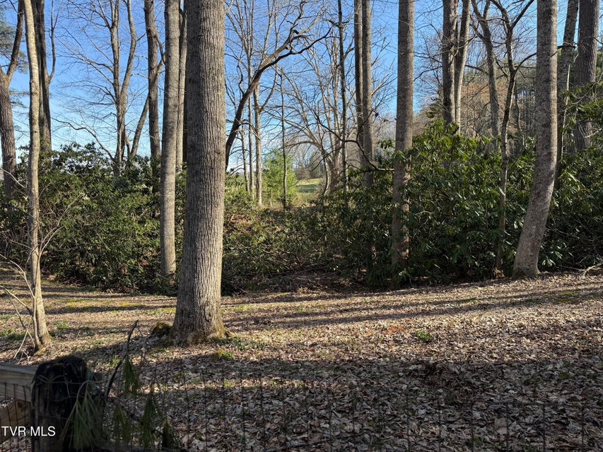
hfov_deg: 71.6
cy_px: 226
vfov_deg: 56.8
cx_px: 302
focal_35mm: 24
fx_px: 418
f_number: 1.78
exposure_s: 1/1230
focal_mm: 6.76
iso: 100
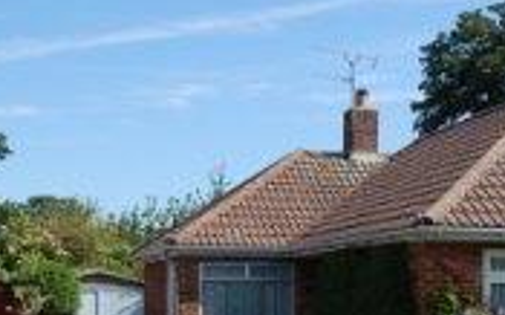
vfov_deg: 15.1
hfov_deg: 23.8
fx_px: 1182
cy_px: 256
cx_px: 398
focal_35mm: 86
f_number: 9
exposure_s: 1/250
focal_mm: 22
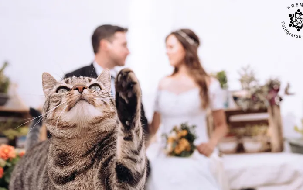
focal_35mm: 39
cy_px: 109
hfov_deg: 50.4
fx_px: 322
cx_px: 154
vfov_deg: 32.7
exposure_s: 1/500
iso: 280
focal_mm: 35
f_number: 4
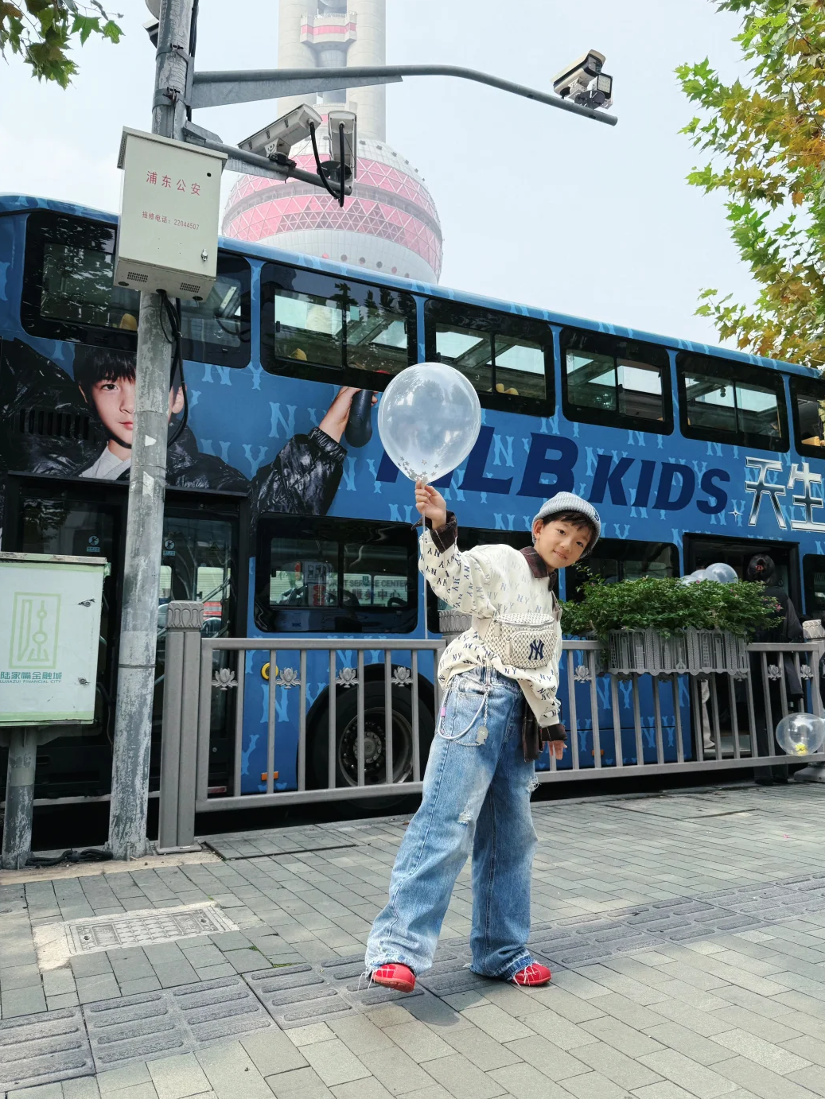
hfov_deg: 54.9
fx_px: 794
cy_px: 542
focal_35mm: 25
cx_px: 426
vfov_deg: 69.4
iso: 100
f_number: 1.78
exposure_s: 1/2299
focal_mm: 6.76
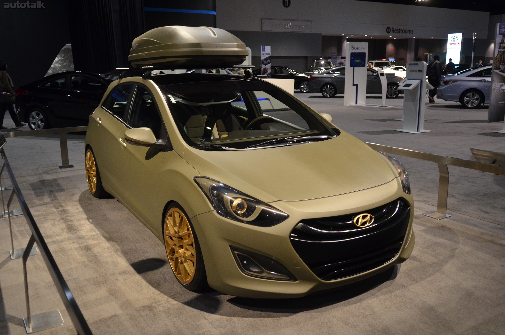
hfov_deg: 57.3
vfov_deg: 39.8
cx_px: 252
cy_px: 168
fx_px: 462
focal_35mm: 33
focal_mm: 22
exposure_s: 1/125
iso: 1600
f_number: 2.8
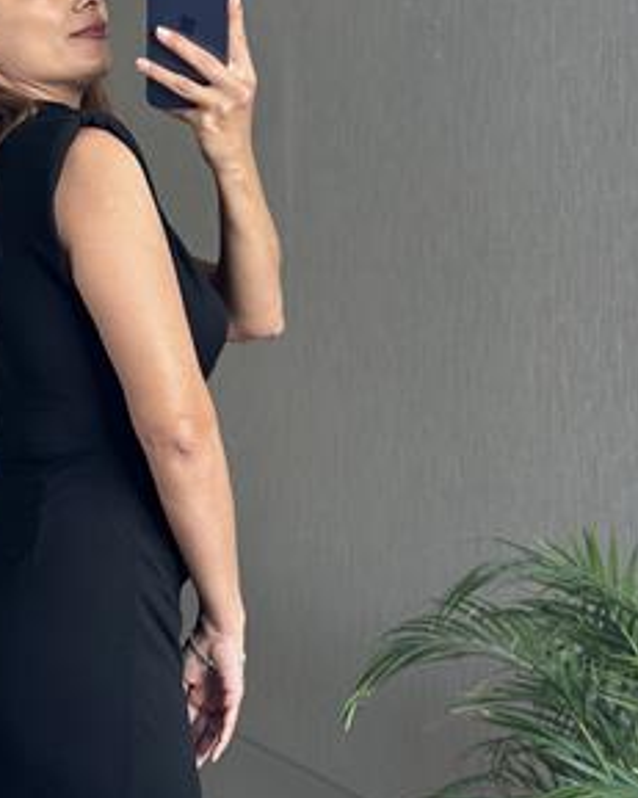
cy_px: 425
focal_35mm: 82
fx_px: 1936
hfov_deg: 18.5
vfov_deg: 23.3
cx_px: 130
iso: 125
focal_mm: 6.86
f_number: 1.78
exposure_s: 1/63
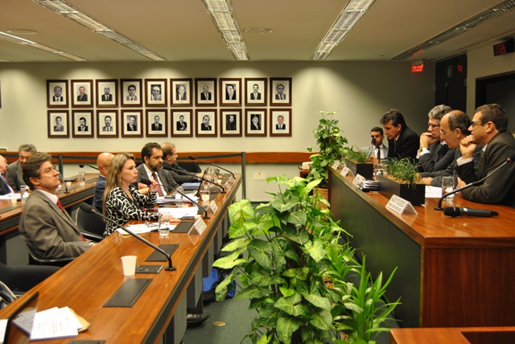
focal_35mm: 45
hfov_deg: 43.6
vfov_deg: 29.9
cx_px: 258
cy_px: 172
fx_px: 644
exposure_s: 1/30
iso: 220
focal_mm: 30
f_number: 4.2
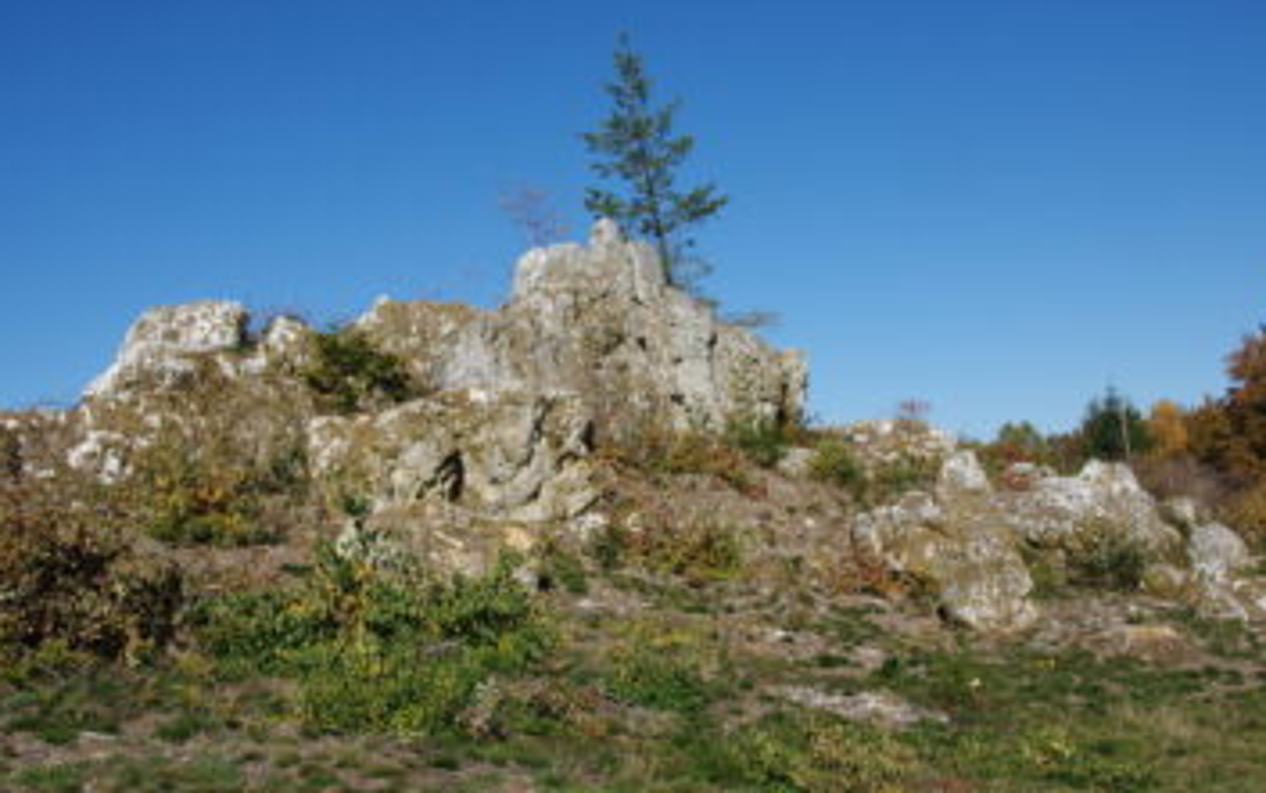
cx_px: 642
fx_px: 1553
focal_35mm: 45
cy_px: 382
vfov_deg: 28.6
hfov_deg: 44.3
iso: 100
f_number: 11
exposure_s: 1/125
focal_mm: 26
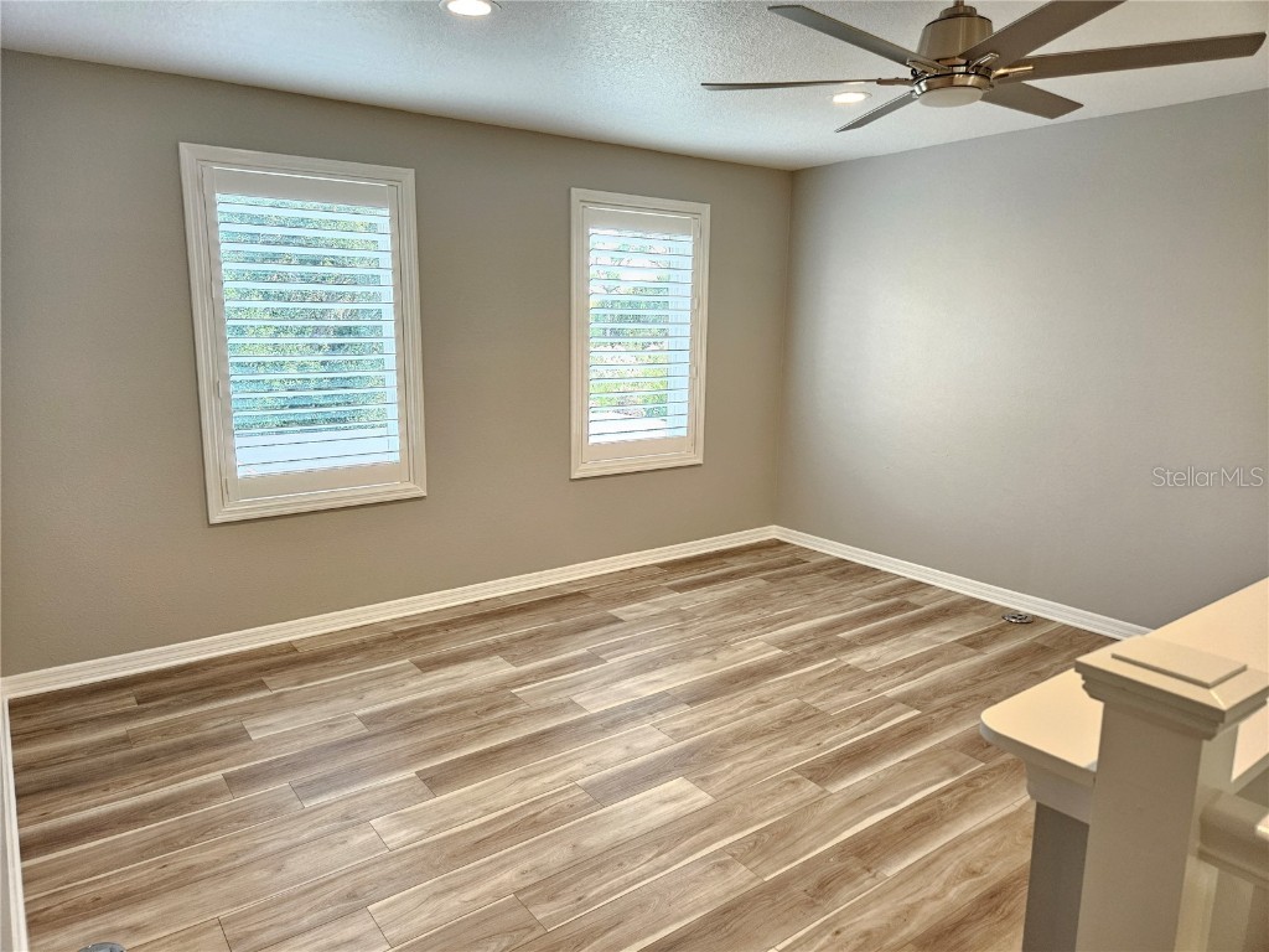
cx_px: 634
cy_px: 476
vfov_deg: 58.9
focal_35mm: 23
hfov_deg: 73.9
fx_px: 843
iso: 400
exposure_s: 1/120
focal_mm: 5.4
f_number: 1.8
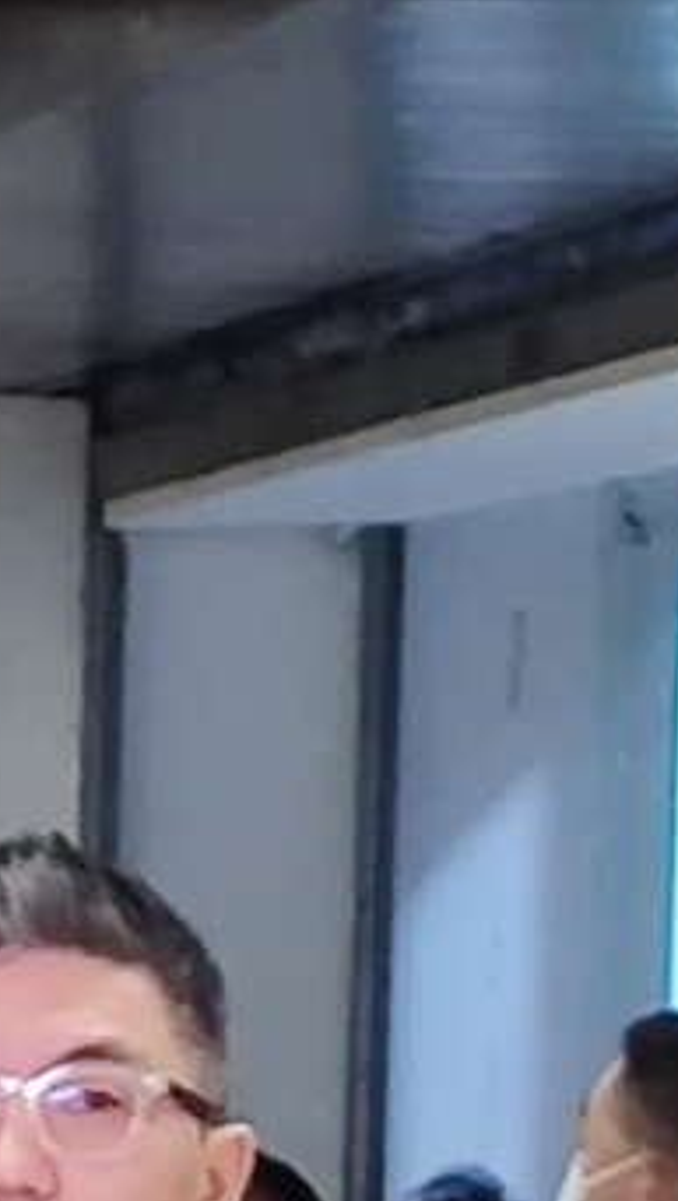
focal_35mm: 550
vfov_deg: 3.9
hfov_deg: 2.2
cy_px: 1529
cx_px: 1012
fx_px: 17535
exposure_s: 1/50
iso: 244
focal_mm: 6.72
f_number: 1.69
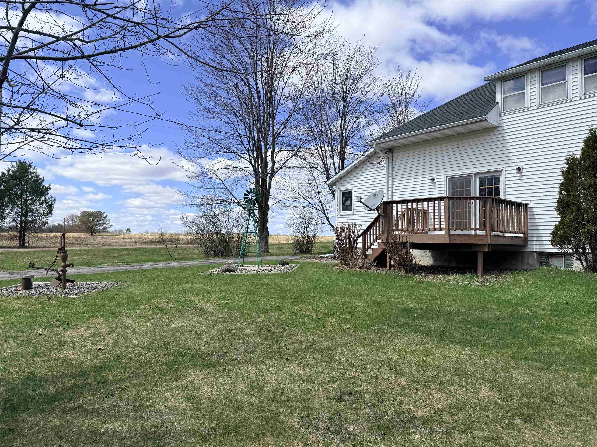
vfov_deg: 56.8
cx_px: 298
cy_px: 224
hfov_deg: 71.6
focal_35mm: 24
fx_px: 414
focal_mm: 6.76
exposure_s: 1/5714
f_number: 1.78
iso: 80
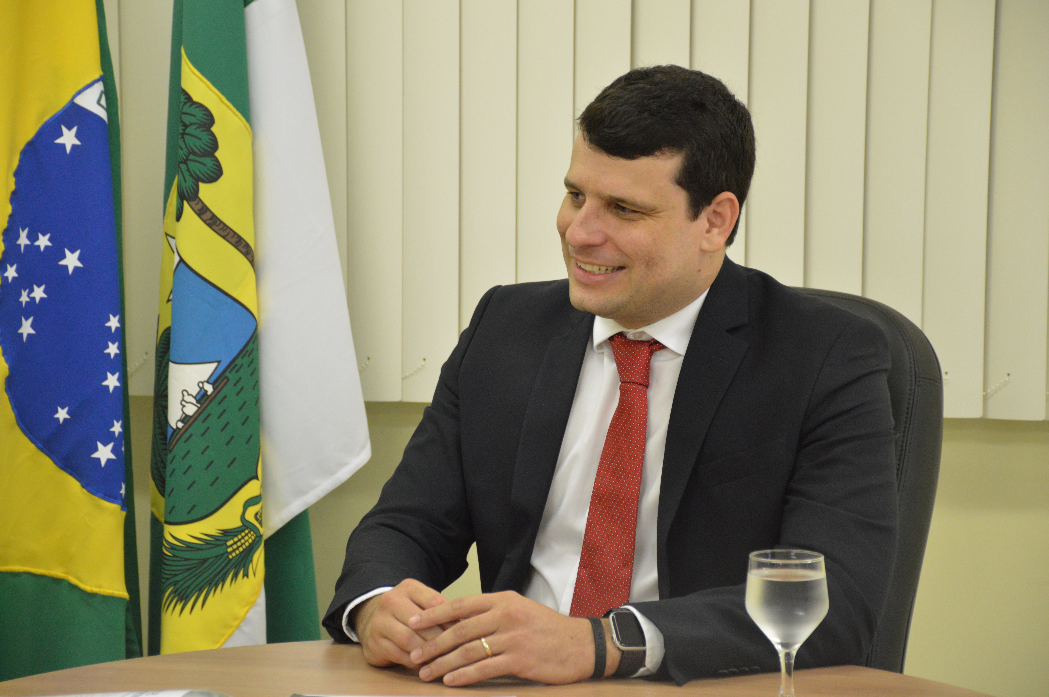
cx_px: 524
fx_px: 3930
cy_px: 348
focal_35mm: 135
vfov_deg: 10.1
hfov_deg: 15.2
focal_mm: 90
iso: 1600
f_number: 5.3
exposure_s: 1/60
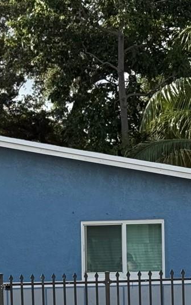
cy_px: 307
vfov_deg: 13.5
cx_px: 8
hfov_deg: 8.5
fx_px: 1273
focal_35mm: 153
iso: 100
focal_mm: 6.76
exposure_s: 1/1931
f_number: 1.78
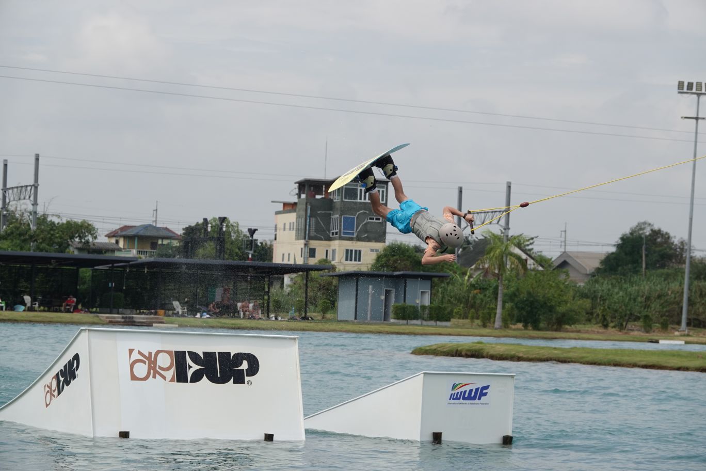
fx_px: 2569
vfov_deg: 10.5
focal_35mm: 131
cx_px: 353
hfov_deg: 15.6
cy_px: 236
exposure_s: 1/1250
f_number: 4
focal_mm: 47.94
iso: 100
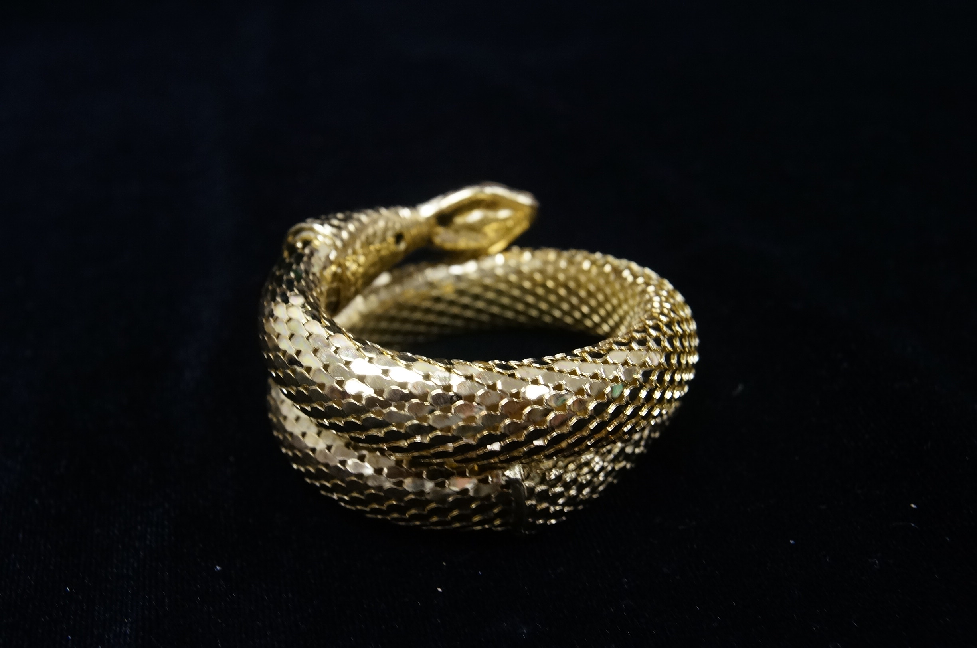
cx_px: 488
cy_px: 324
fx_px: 1057
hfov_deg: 49.6
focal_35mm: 39
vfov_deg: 34.1
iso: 1000
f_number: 8
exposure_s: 1/20
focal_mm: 26
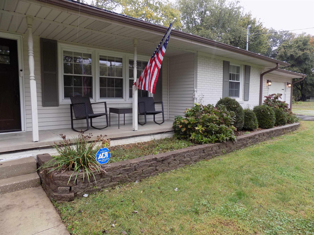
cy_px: 118
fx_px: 209
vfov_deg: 58.9
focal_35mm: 23
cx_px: 157
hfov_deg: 73.9
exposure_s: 1/60
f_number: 3.1
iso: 80
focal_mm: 4
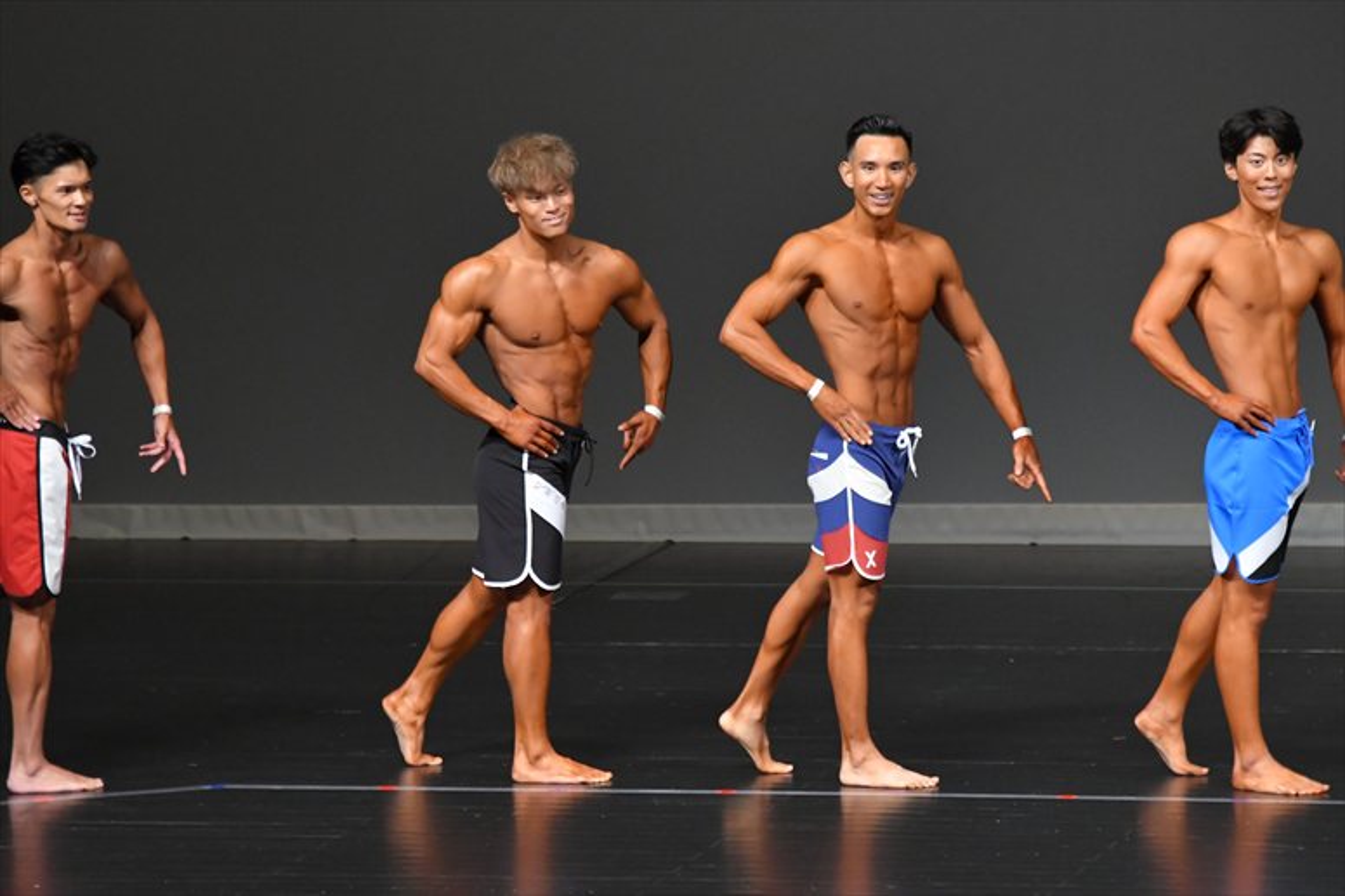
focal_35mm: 300
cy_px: 448
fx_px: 11203
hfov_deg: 6.9
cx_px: 672
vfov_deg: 4.6
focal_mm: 200
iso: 4000
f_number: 5.6
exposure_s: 1/400
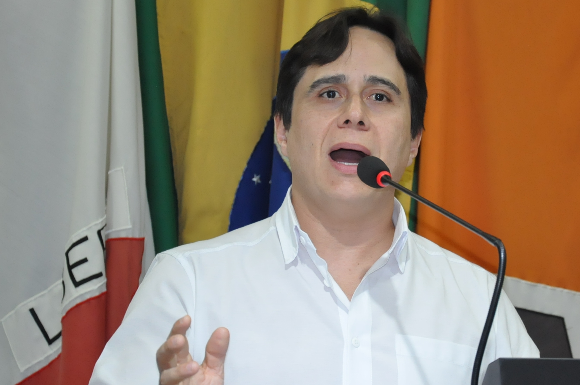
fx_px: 2767
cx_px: 362
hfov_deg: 12.0
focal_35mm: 172
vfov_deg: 8.0
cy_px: 157
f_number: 5.3
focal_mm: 80
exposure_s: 1/160
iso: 2000
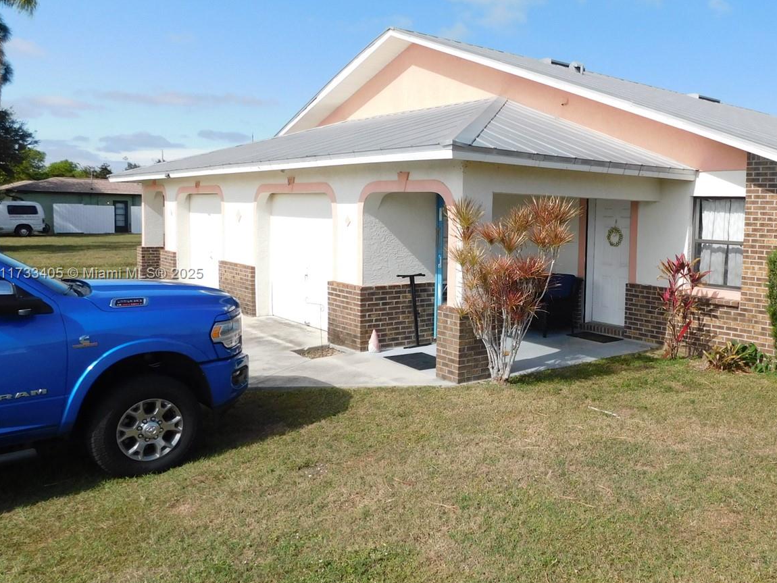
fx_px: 718
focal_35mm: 32
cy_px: 274
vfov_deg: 44.2
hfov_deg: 55.4
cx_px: 527
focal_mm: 4
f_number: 6
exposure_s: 1/500
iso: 125
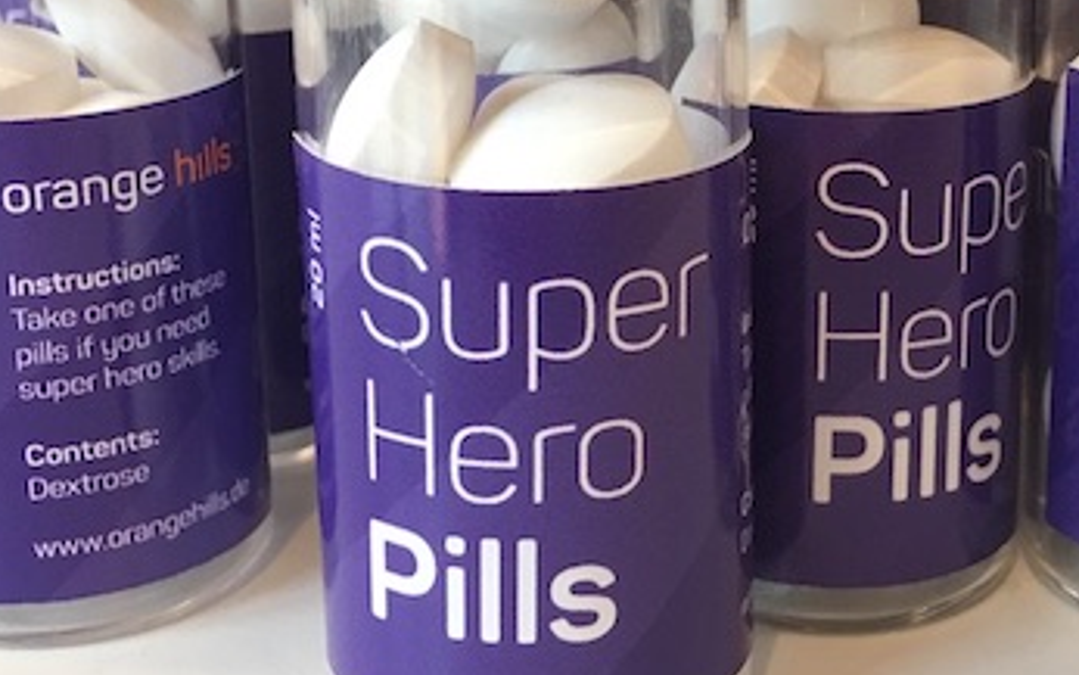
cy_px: 101
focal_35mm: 67
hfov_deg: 30.1
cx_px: 805
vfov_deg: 19.2
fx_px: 1971
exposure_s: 1/33
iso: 100
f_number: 2.2
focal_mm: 4.15
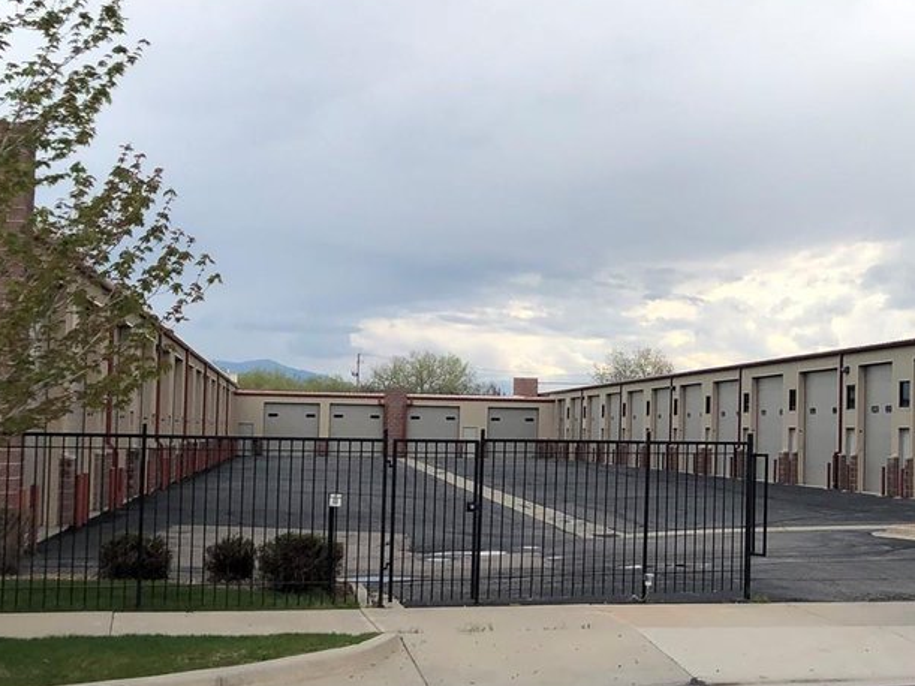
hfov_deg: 33.4
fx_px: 1454
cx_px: 795
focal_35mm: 55
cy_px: 392
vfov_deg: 26.5
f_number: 1.8
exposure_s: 1/1116
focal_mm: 3.99
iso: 20
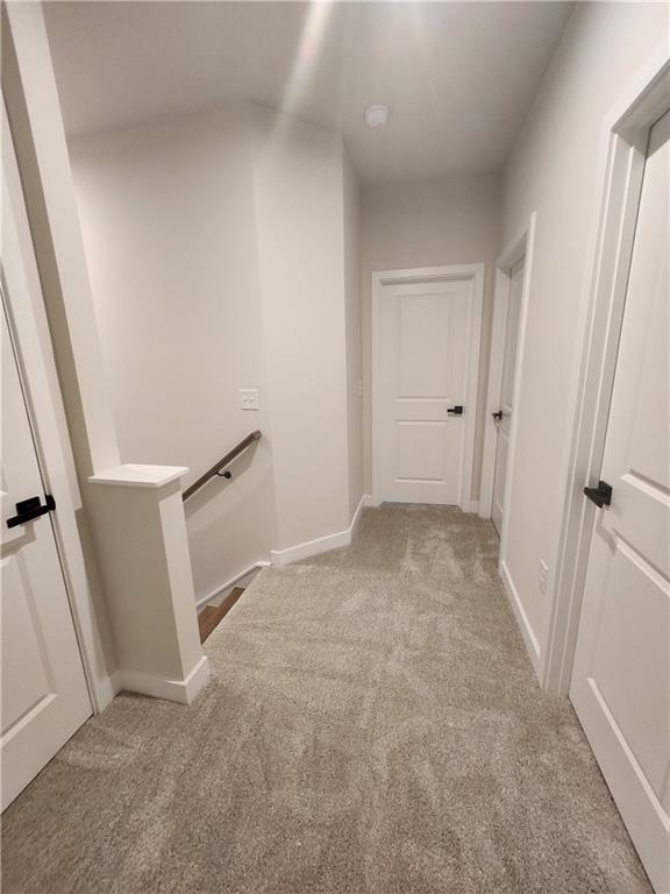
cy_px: 447
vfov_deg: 106.2
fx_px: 335
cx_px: 335
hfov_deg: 89.9
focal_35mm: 13
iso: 320
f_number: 2.2
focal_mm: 1.74
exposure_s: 1/40
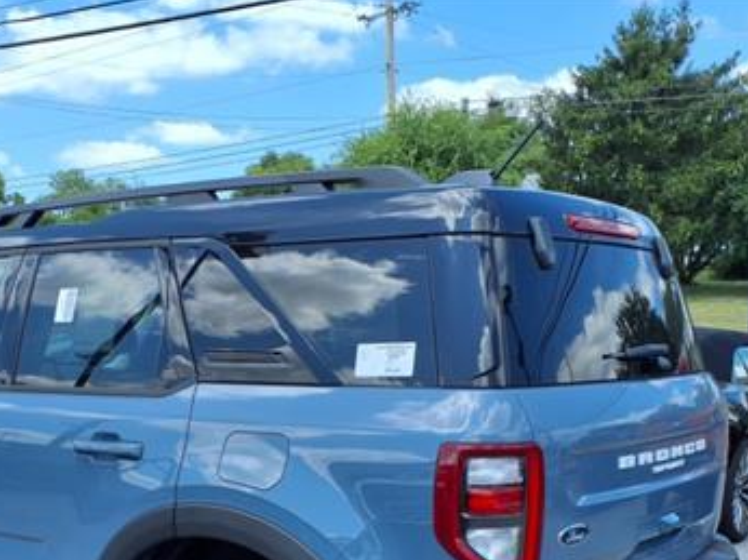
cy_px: 508
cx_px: 229
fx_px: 1080
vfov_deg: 28.0
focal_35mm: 50
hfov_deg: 37.6
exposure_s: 1/1250
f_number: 1.9
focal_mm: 3.58
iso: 40
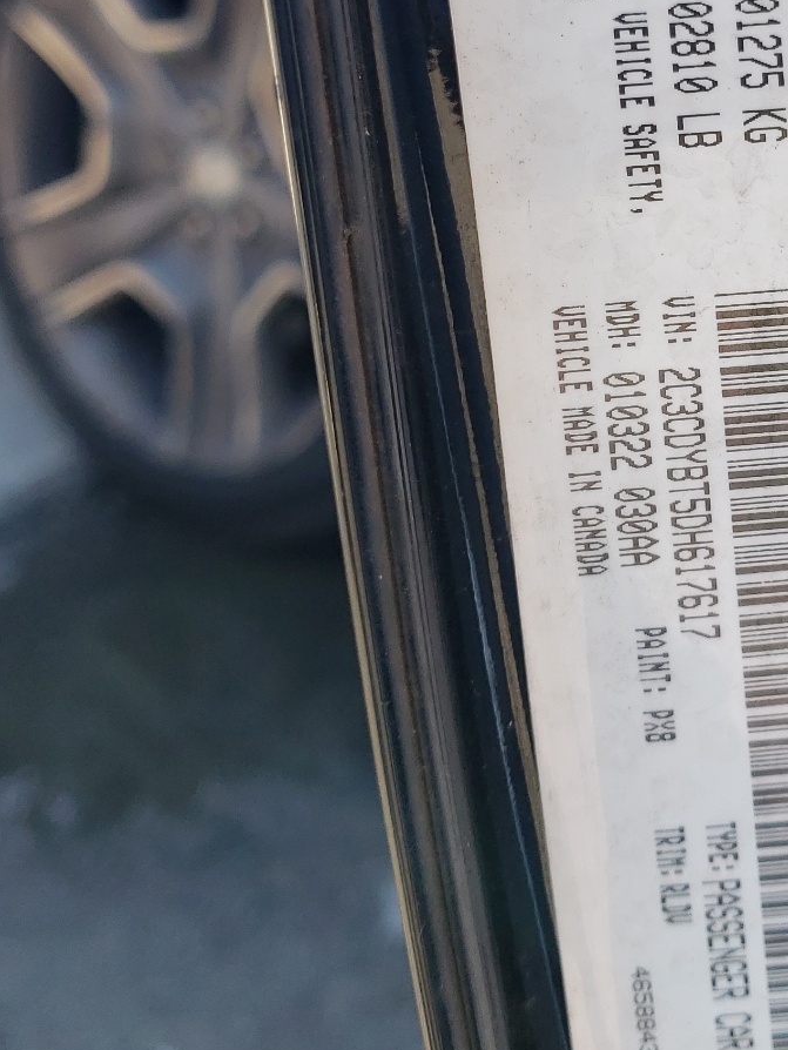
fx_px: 1881
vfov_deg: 30.1
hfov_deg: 22.8
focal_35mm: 62
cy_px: 139
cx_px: 769
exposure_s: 1/526
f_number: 1.5
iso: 50
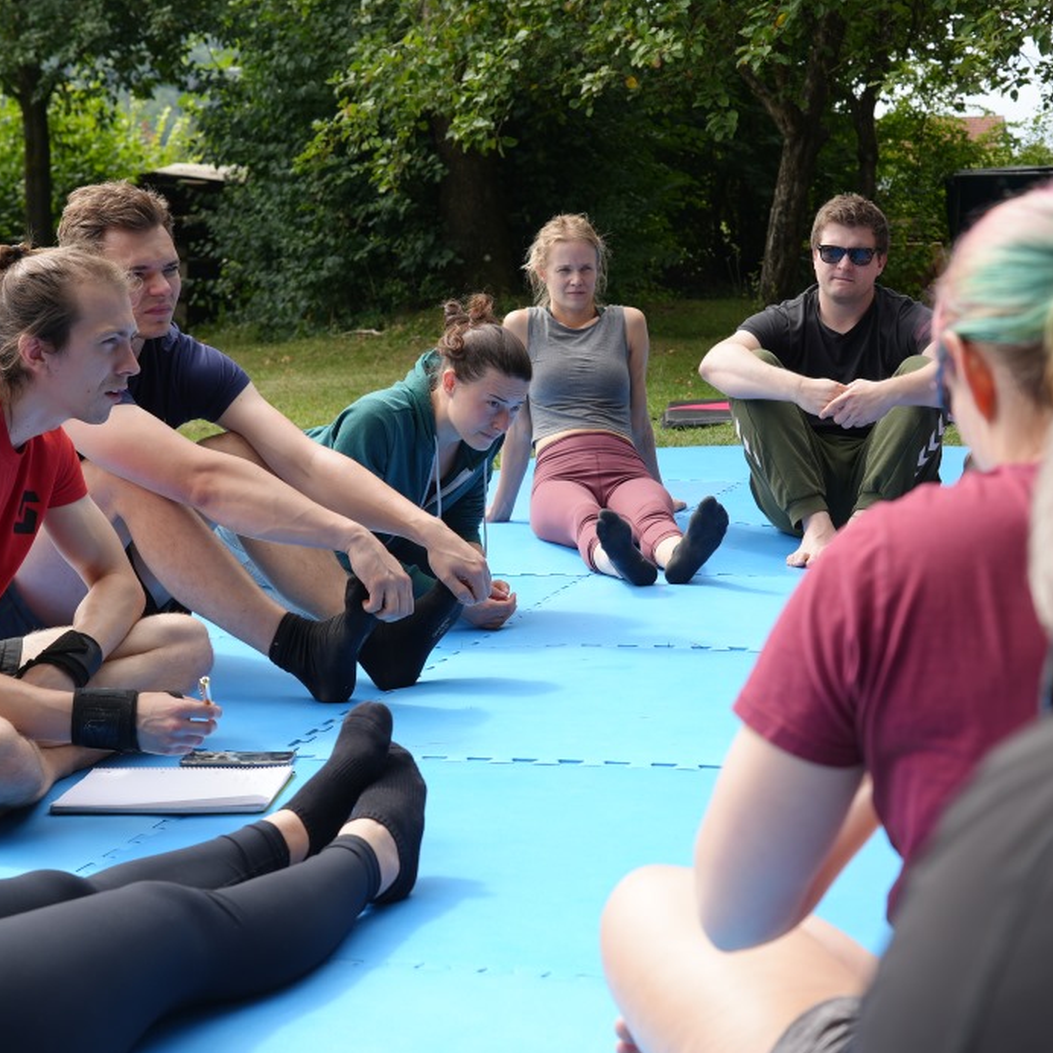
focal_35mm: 62
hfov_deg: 27.7
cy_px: 482
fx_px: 2134
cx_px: 566
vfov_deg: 27.7
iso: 100
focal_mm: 36
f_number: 4.5
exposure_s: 1/320
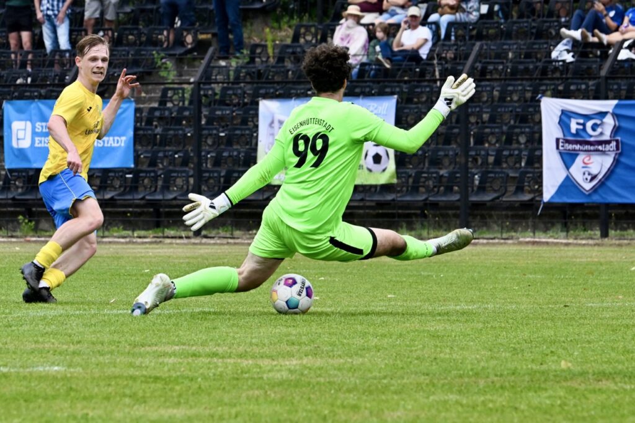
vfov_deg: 5.7
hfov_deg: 8.6
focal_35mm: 240
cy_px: 212
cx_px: 318
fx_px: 4232
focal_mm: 240
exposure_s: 1/1600
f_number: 9
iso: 2000
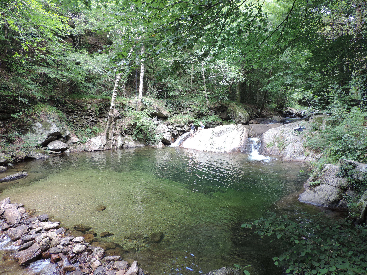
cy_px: 138
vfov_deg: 56.8
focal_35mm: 24
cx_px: 184
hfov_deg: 71.6
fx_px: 254
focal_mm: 4.3
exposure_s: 1/30
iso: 80
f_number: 3
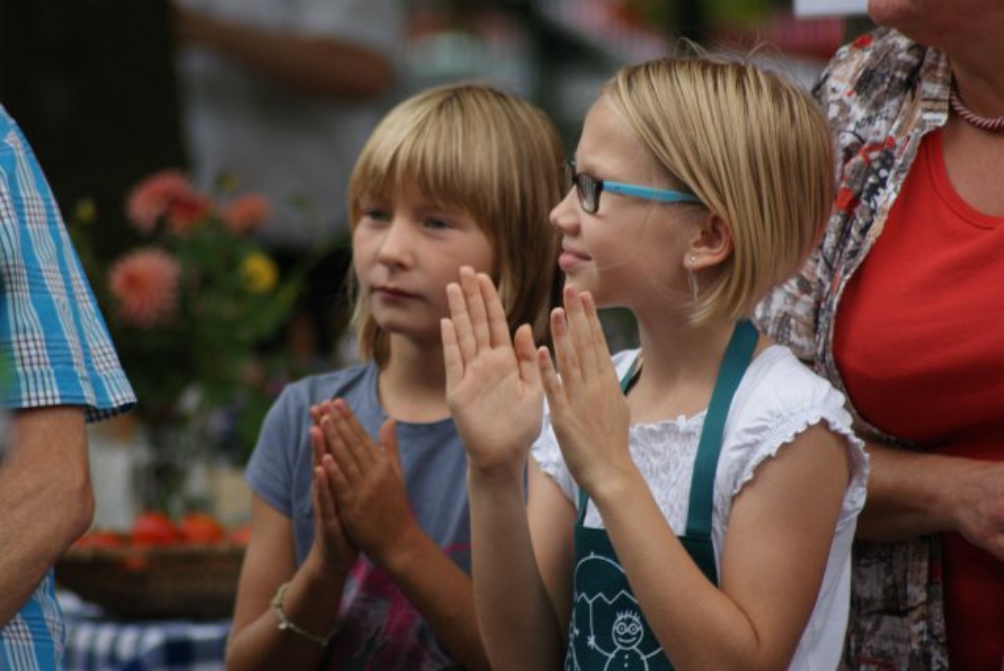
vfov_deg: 3.1
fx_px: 12561
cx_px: 502
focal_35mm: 450
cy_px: 336
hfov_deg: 4.6
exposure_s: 1/500
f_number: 5.6
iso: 400
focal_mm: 300
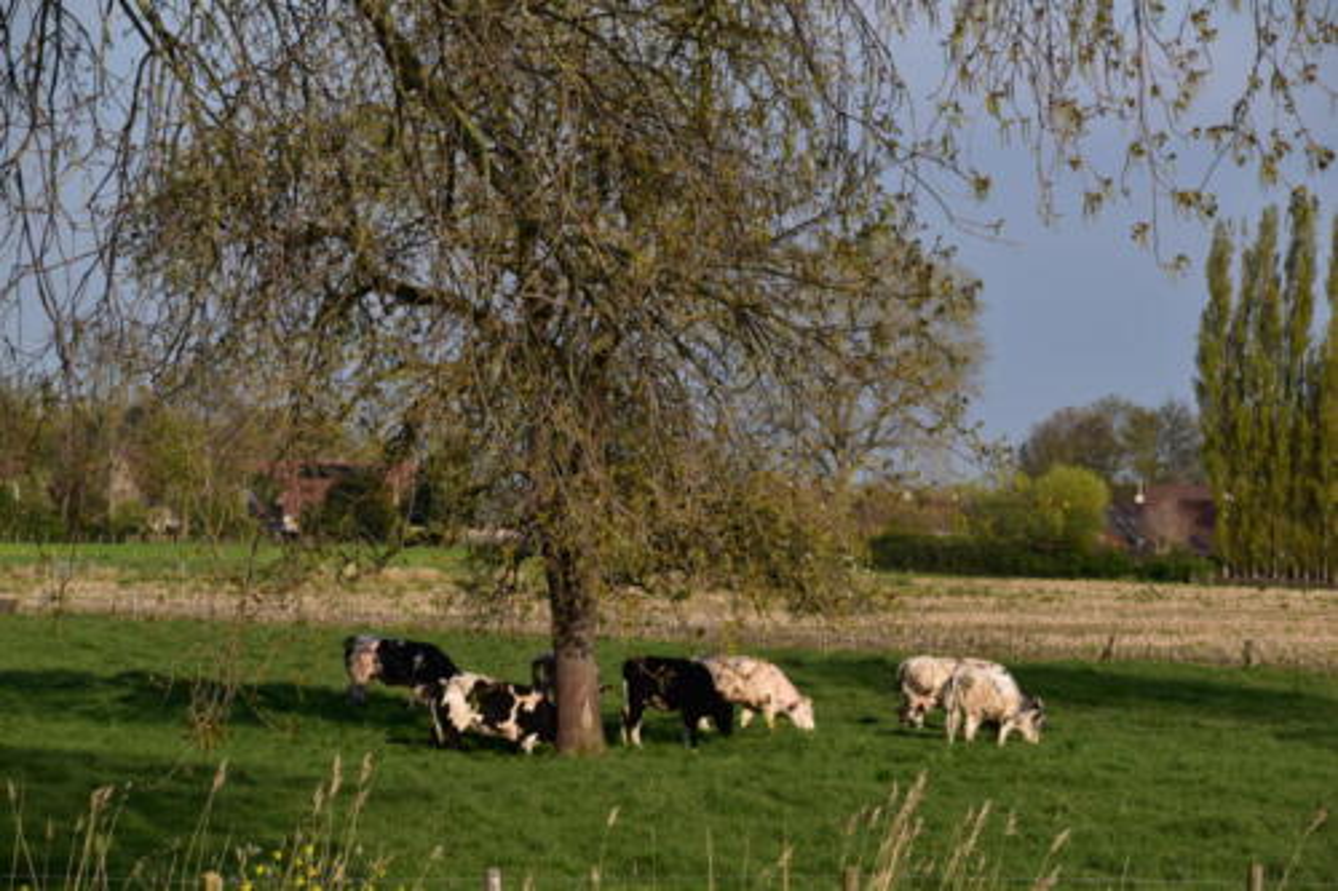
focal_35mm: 147
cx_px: 669
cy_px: 446
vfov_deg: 9.3
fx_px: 5461
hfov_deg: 14.0
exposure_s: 1/500
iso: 200
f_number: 8
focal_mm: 98
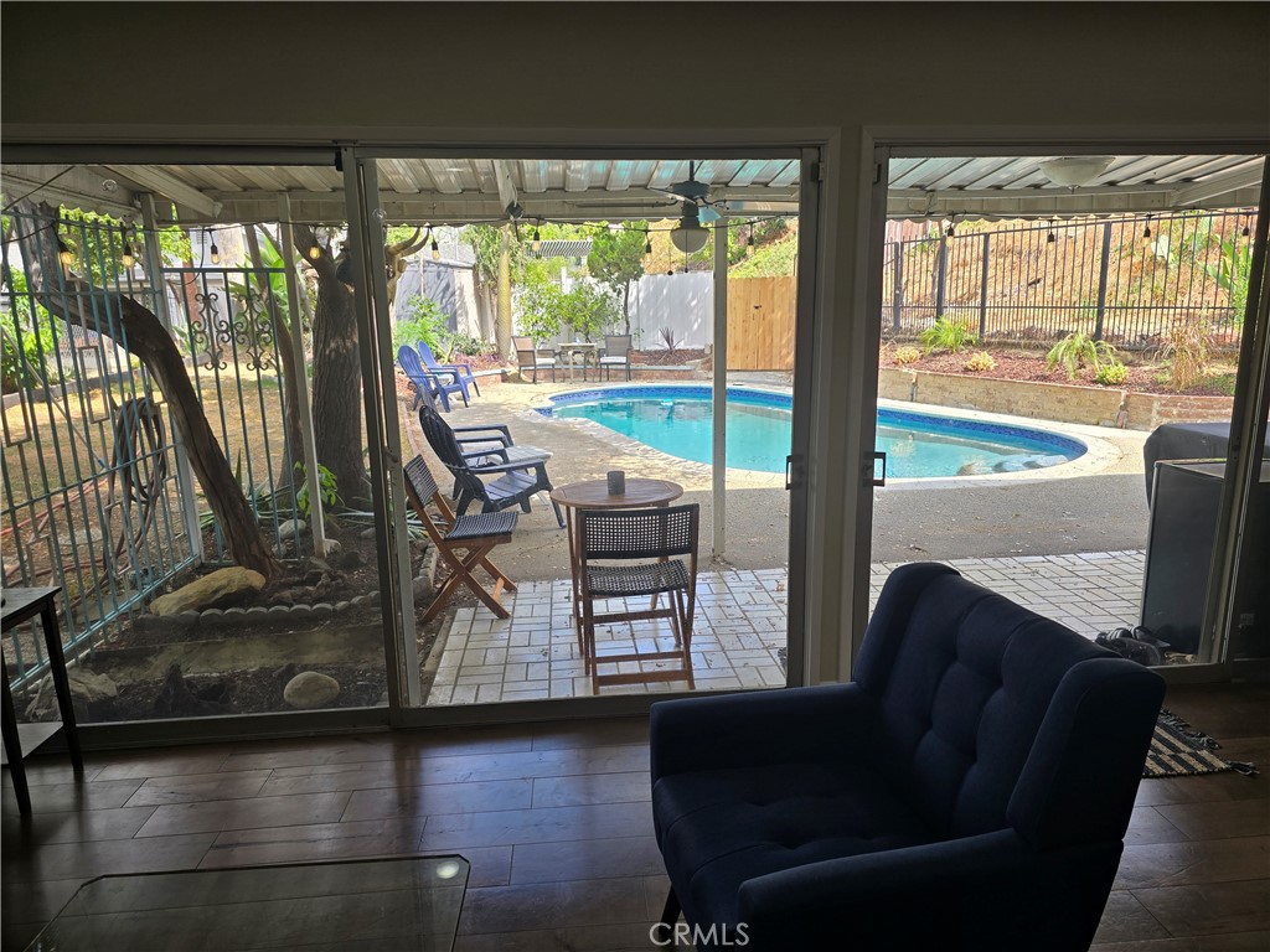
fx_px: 844
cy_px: 476
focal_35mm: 23
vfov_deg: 58.9
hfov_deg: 73.9
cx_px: 635
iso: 12
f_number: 1.7
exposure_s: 1/125
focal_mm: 6.3
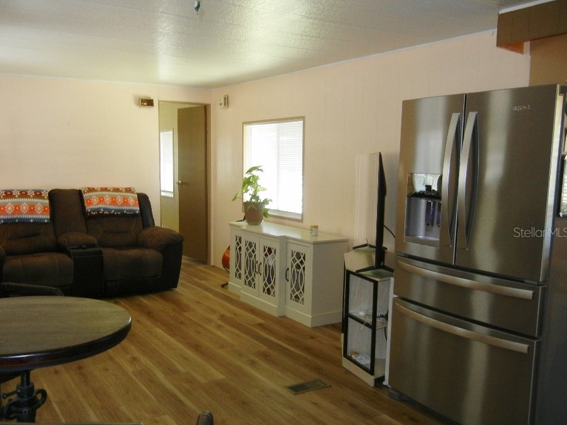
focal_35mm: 34
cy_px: 232
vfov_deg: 41.8
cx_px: 252
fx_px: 557
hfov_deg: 53.8
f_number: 3.5
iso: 200
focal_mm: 5.4
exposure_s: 1/30
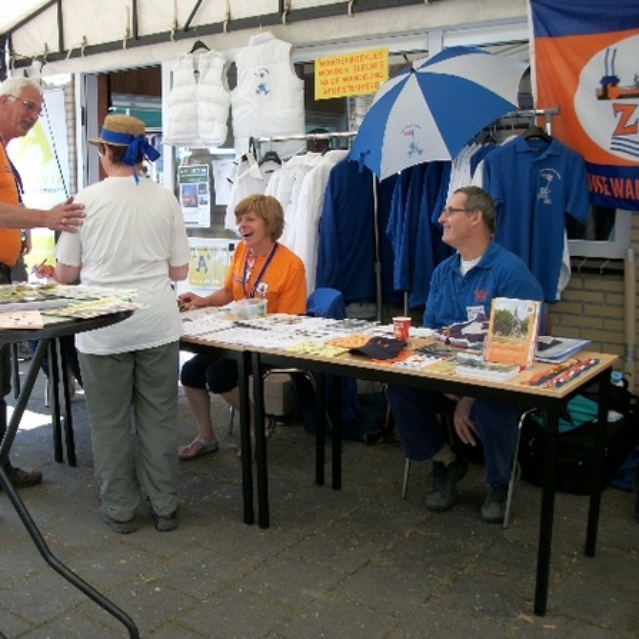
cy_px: 319
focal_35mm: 38
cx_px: 212
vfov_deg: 43.9
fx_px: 794
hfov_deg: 43.2
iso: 80
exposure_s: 1/125
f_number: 2.9
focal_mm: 5.7
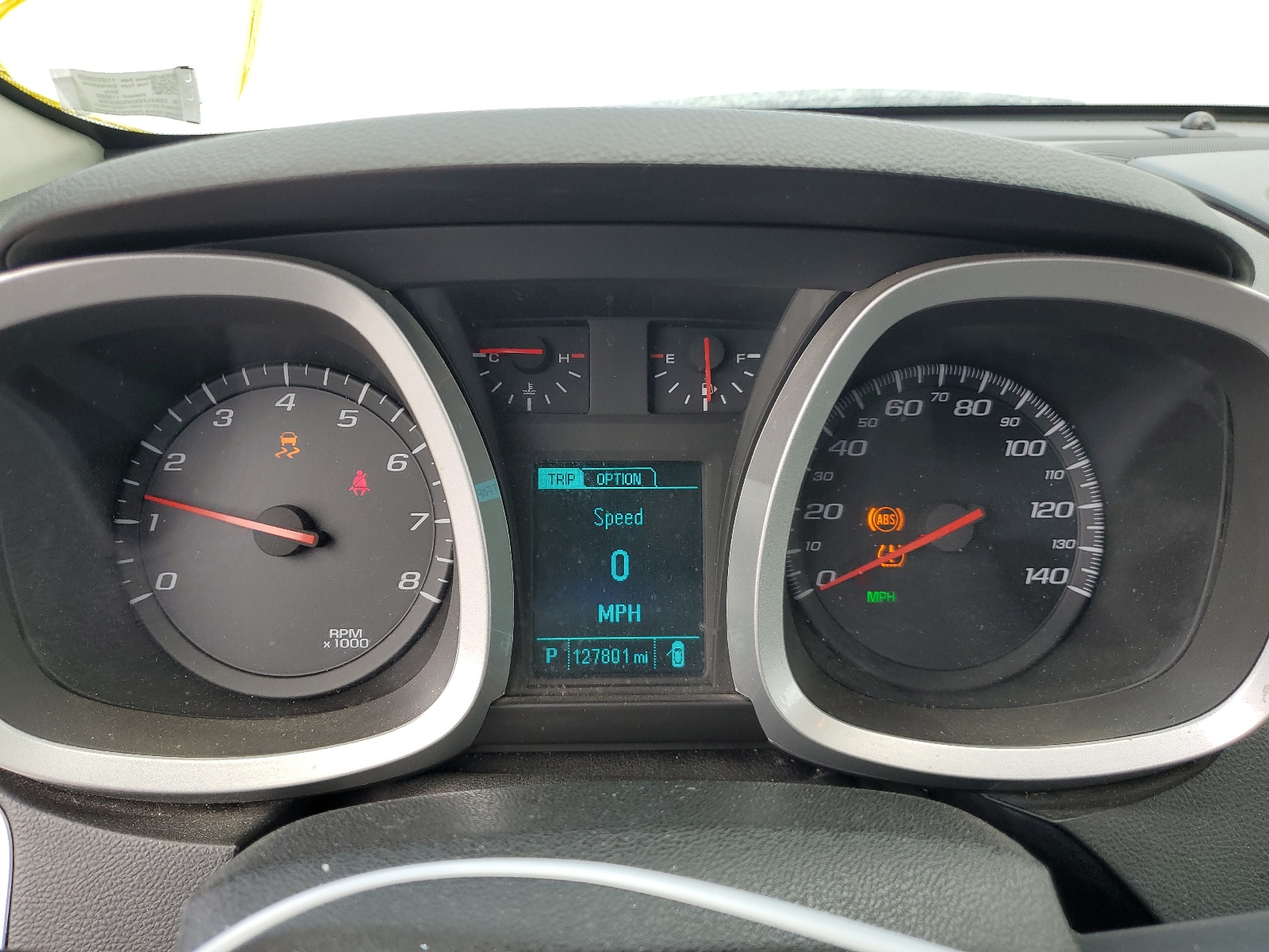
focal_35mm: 26
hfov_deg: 67.3
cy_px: 476
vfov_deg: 53.1
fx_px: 953
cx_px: 634
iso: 50
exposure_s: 1/270
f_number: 1.5
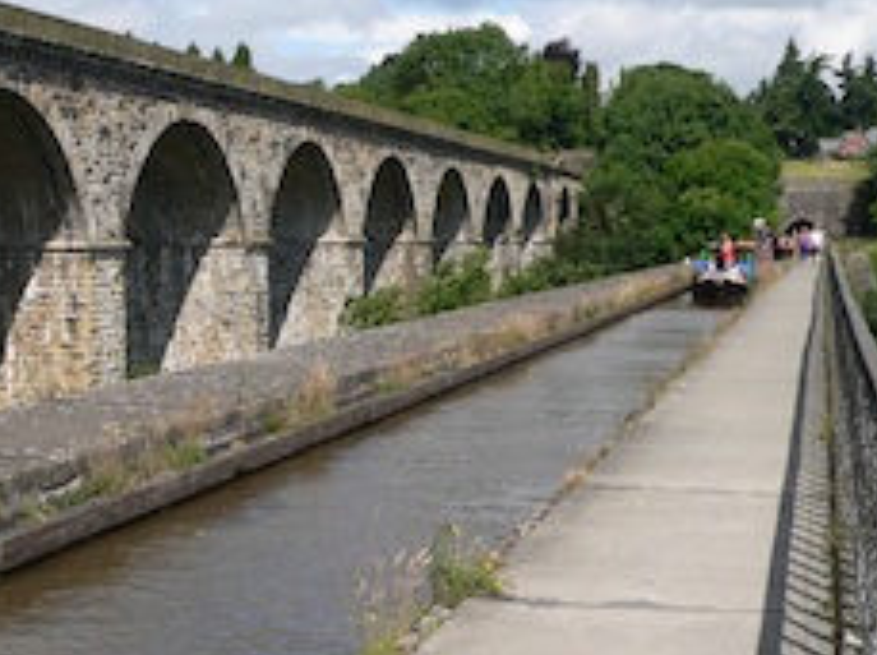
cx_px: 257
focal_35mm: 63
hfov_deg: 30.4
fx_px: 1594
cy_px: 375
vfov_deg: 23.2
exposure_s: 1/500
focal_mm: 6
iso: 100
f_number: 5.6
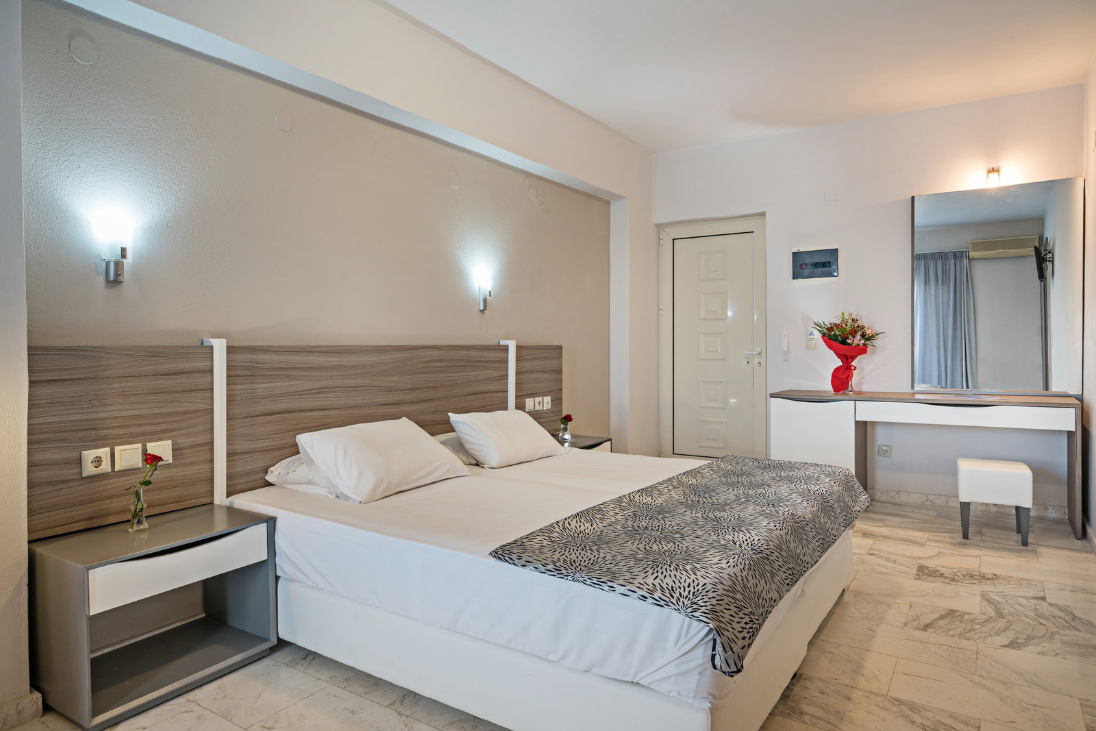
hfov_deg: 81.2
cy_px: 366
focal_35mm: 21
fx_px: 639
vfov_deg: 59.5
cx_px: 548
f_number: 11
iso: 64
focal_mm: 21
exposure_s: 1.6
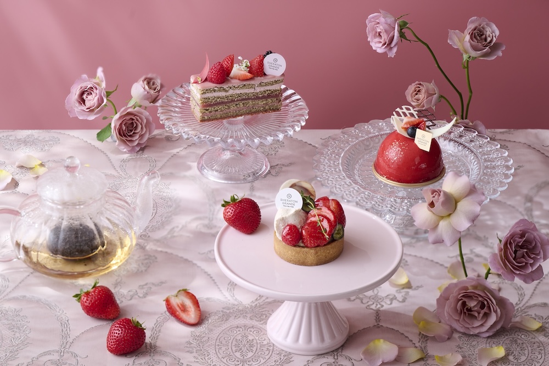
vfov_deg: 11.9
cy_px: 183
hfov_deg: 17.8
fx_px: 1754
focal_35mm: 115
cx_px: 274
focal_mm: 115
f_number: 7.1
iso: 320
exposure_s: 1/160
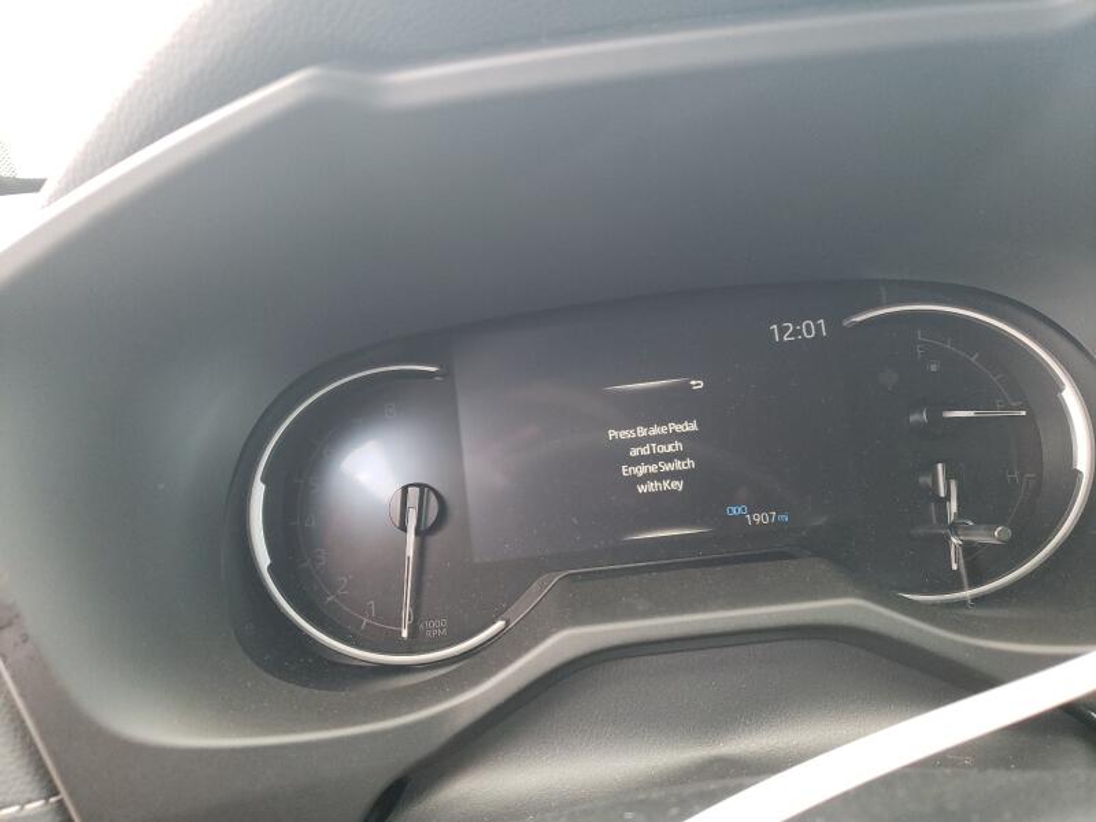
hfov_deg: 67.3
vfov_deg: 53.1
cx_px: 548
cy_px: 411
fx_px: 823
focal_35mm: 26
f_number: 1.5
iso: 123
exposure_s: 1/60.2
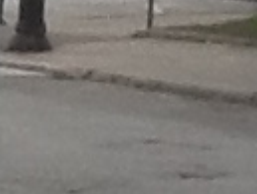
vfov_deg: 4.5
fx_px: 2430
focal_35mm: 327
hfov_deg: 5.6
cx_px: -590
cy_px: -22
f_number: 2.4
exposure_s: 1/120
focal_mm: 2.03
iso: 50
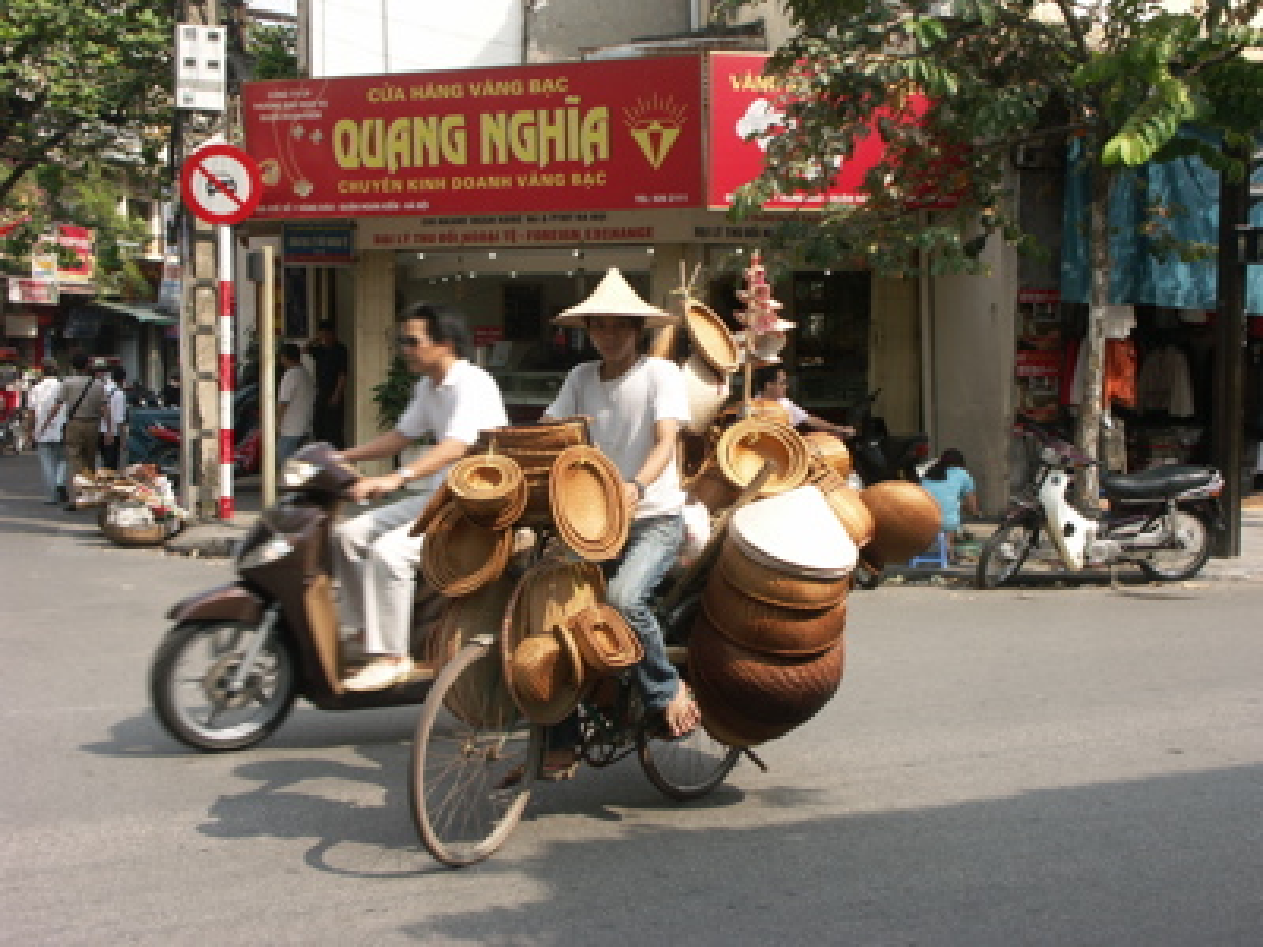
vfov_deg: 24.0
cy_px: 474
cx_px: 632
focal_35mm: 61
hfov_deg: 31.7
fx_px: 2226
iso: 64
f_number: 6.3
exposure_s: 1/160
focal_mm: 15.2
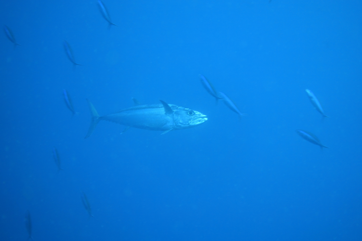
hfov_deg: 28.8
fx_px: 704
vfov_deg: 19.5
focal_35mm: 70
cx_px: 181
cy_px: 120
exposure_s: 1/80
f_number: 3.5
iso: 125
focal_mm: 25.59
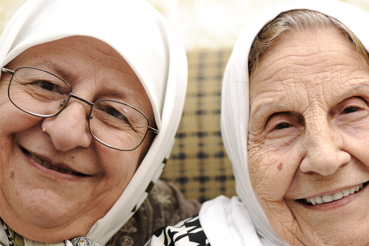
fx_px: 1711
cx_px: 229
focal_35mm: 167
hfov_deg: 12.3
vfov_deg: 8.2
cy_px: 111
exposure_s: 1/125
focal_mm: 105
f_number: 3
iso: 100
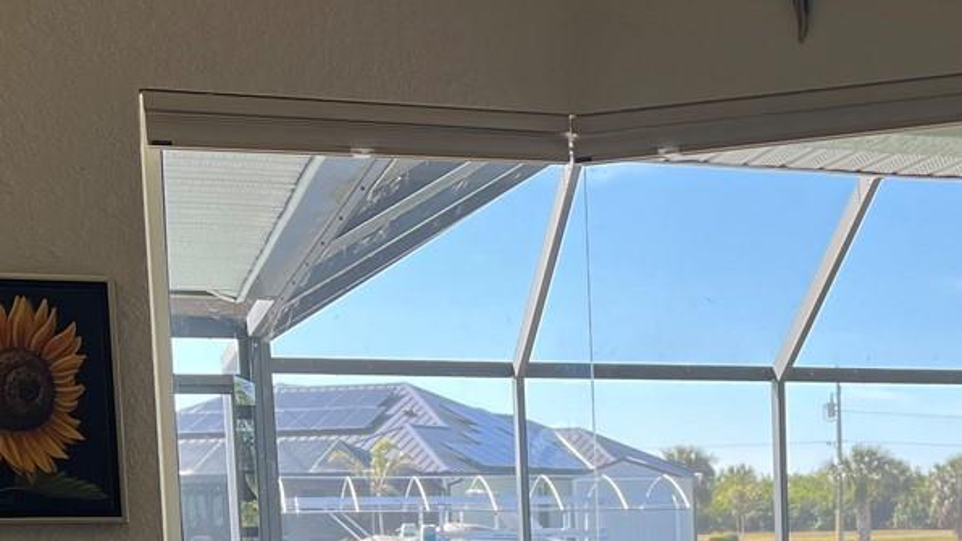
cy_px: 722
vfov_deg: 15.1
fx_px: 1938
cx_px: 878
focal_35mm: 76
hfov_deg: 26.9
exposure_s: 1/427
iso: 50
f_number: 1.5
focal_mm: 5.7
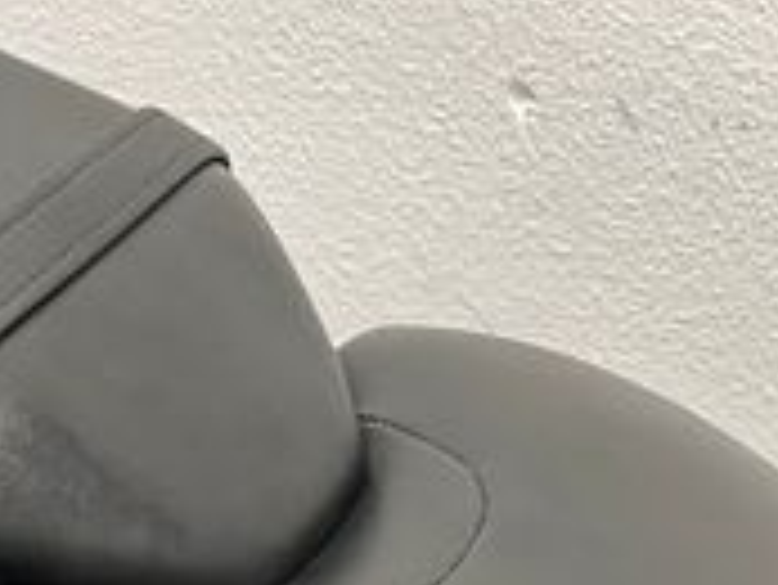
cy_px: 882
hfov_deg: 20.4
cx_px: 463
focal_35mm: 96
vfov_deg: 14.4
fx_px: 2159
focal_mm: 5.1
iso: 160
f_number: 1.6
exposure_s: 1/50
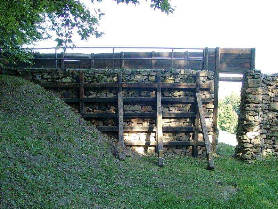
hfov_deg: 54.0
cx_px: 139
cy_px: 104
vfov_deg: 41.8
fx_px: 273
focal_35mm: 34
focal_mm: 7.13
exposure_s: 1/78.6
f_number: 2.8
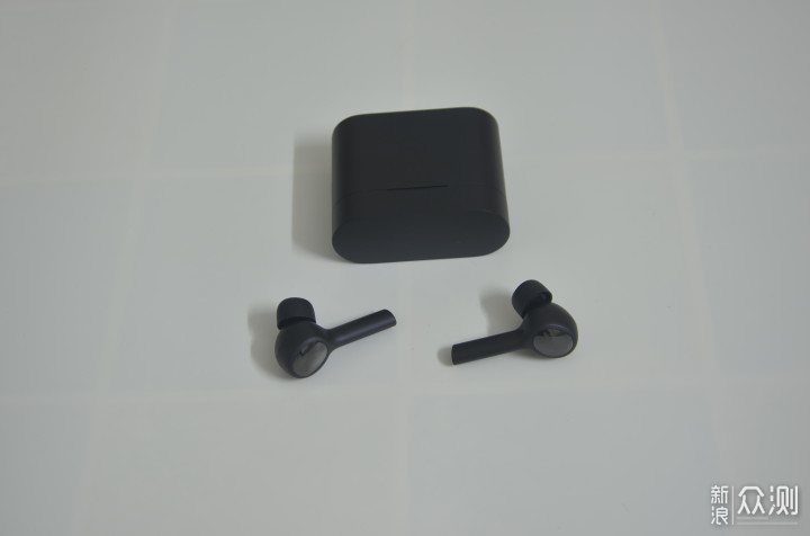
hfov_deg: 32.0
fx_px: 1414
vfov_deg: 21.4
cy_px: 268
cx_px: 405
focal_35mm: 63
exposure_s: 1/1.6
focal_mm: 42
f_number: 6.3
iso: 100
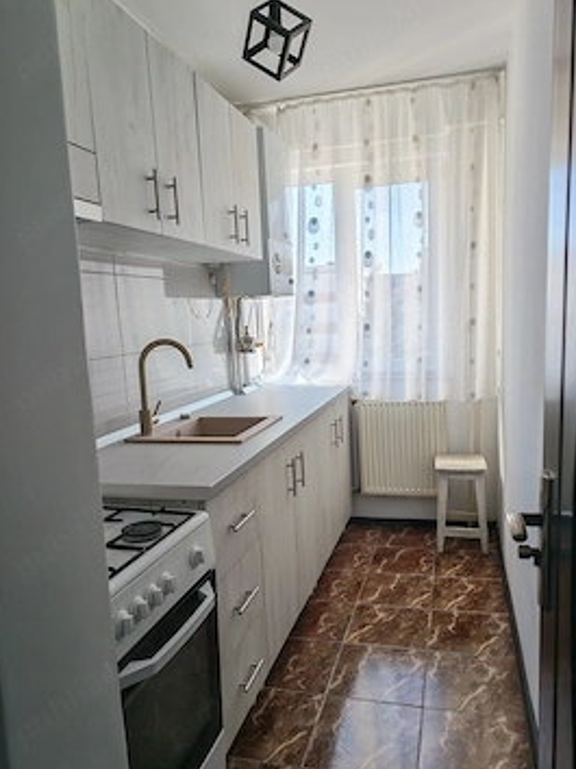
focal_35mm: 26
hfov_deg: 52.9
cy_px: 395
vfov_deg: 67.3
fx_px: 578
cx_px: 313
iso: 50
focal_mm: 5.4
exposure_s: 1/160
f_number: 1.6
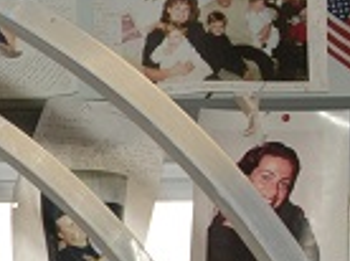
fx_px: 2170
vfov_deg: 6.7
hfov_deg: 8.5
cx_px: -467
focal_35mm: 215
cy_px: 466
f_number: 5
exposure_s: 1/100
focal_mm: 26
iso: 200
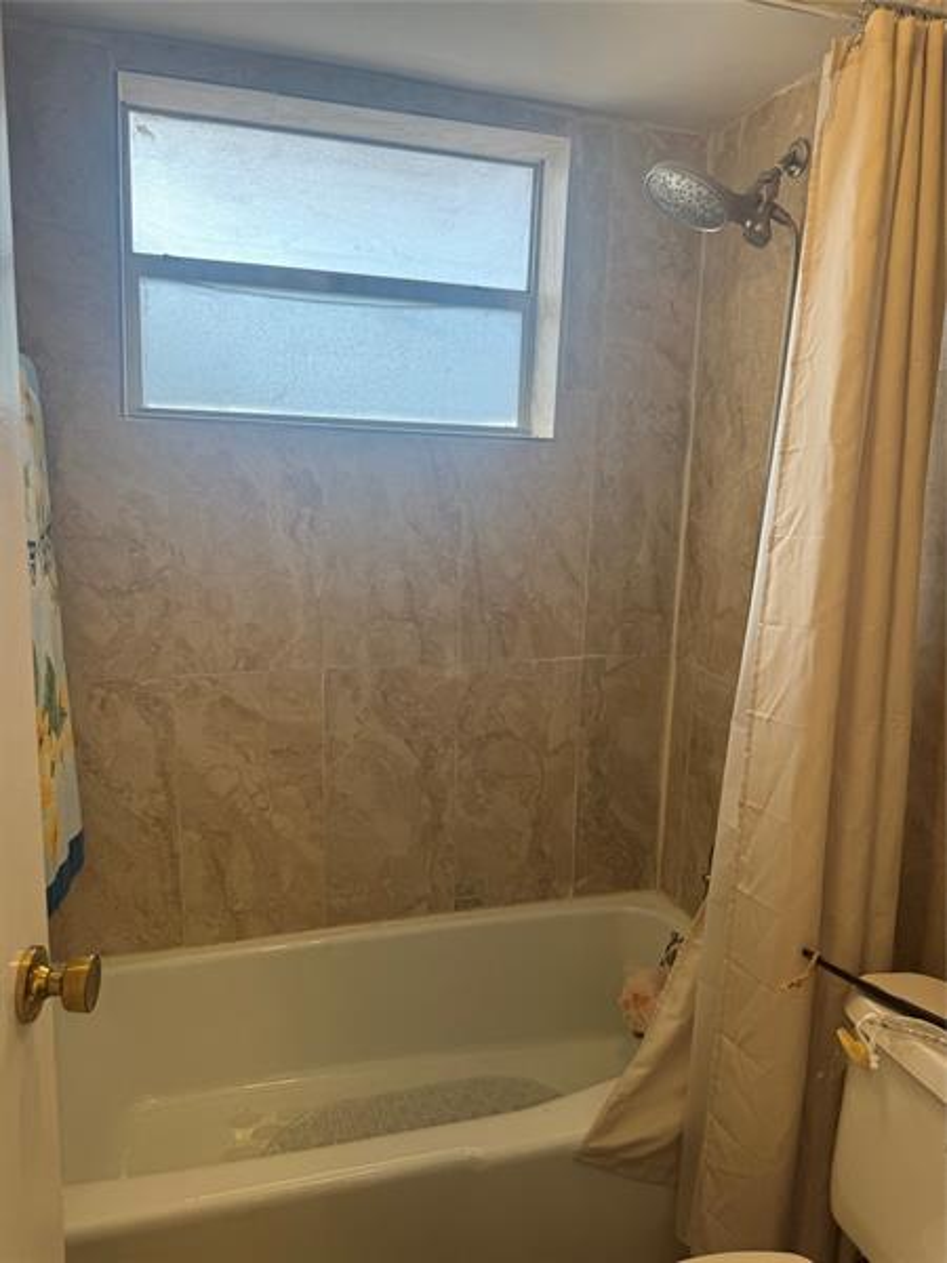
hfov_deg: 56.8
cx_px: 474
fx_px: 875
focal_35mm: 24
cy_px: 632
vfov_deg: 71.6
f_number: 1.78
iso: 80
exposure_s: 1/422
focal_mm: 6.76
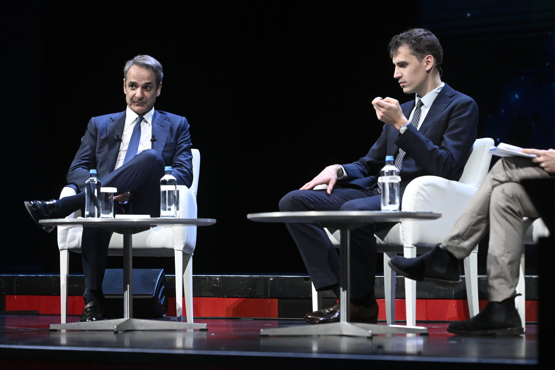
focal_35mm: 150
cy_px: 185
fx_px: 2312
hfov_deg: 13.7
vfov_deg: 9.1
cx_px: 278
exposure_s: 1/500
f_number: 4
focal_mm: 150
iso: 4000
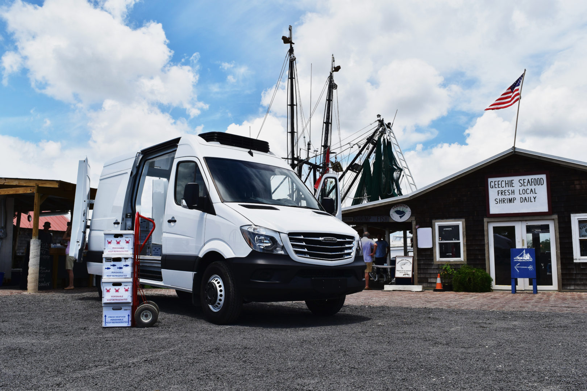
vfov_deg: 43.6
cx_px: 294
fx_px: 489
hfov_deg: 61.9
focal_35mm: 30
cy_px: 196
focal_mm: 20
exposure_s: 1/500
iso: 200
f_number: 11
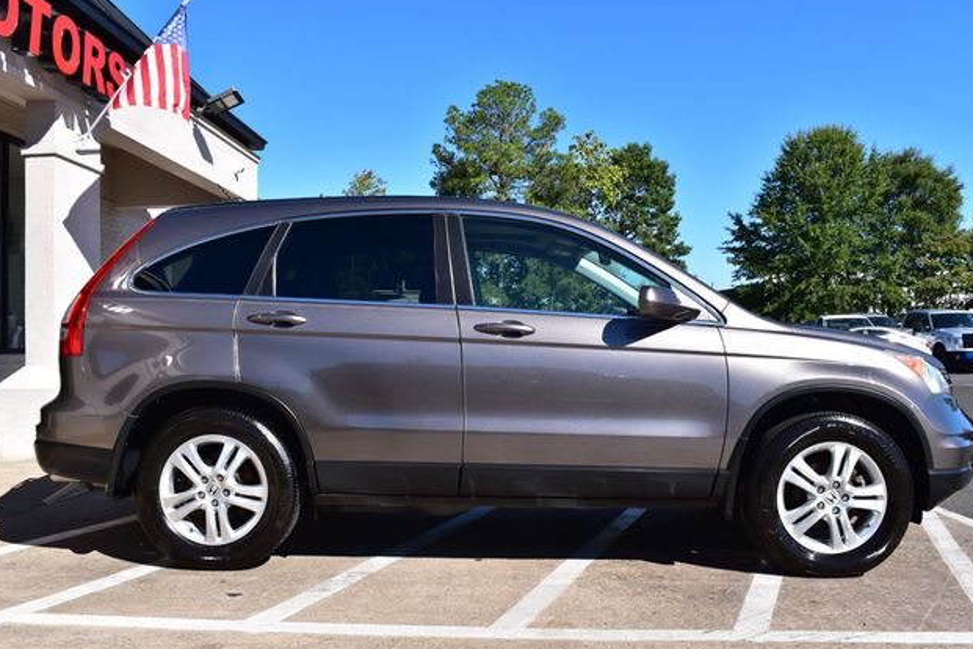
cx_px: 494
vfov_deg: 38.9
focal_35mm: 34
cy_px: 328
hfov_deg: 55.8
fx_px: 919
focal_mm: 22
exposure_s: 1/500
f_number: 11
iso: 360
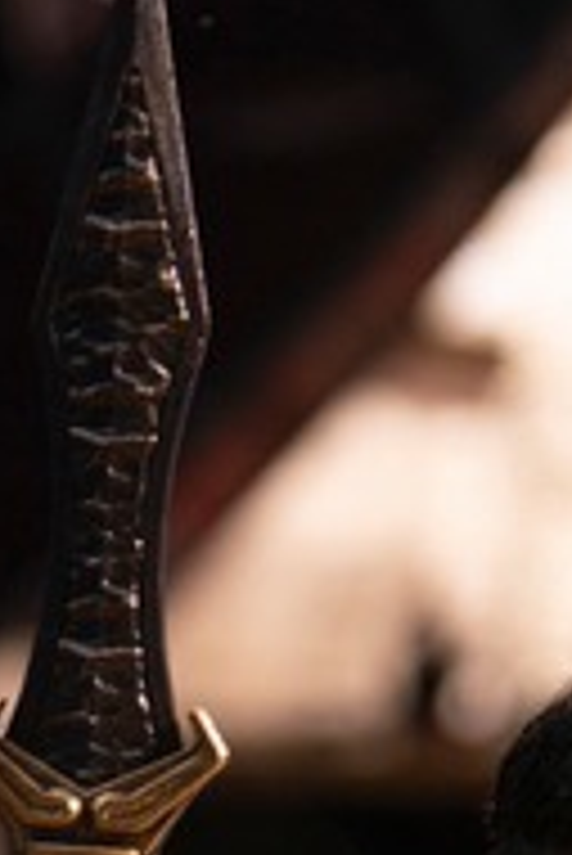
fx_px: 7969
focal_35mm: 335
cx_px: 626
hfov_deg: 4.1
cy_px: 1107
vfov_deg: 6.1
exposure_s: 1/640
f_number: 2.8
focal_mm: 106
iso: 500
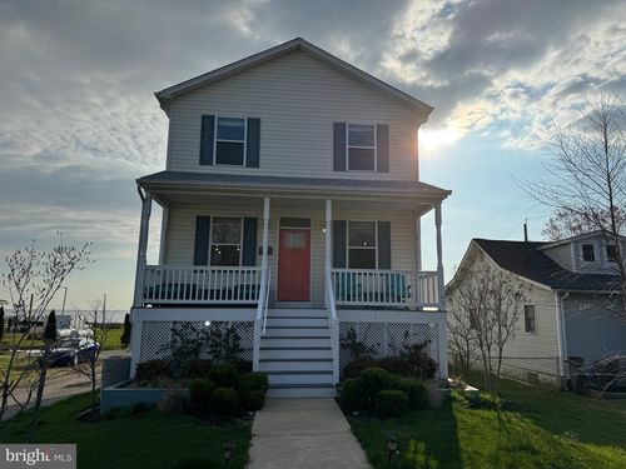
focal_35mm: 24
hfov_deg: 71.6
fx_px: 434
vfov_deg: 56.8
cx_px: 313
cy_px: 234
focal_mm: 6.86
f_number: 1.78
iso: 80
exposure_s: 1/12346
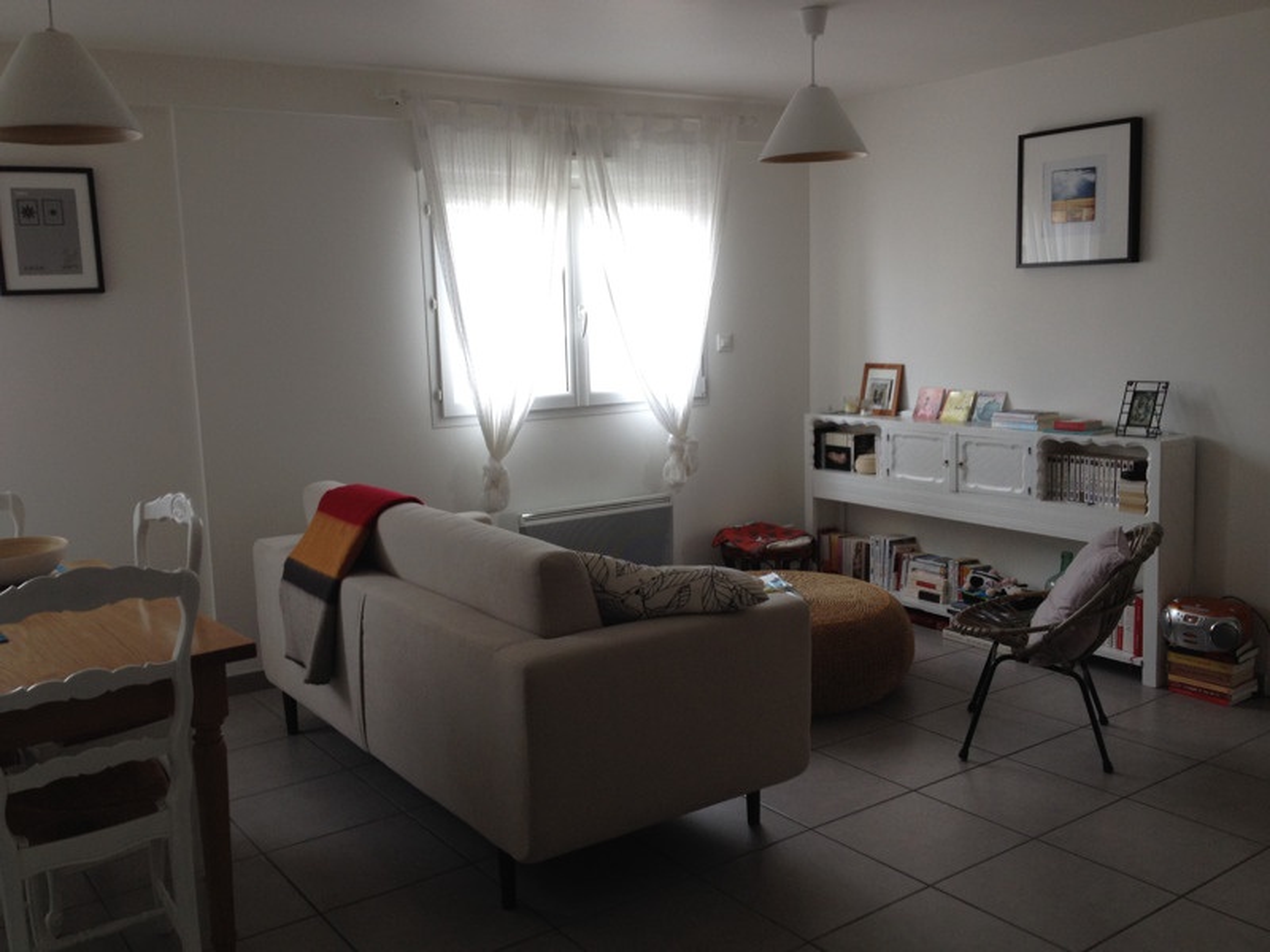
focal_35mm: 35
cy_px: 476
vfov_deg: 40.7
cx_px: 635
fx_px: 1284
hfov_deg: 52.6
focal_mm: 4.28
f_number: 2.4
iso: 50
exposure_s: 1/60
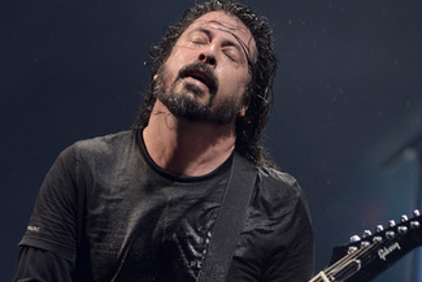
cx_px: 195
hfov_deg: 7.4
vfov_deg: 5.0
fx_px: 3248
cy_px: 183
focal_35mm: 277
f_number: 3.2
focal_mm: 200
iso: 2000
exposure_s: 1/320
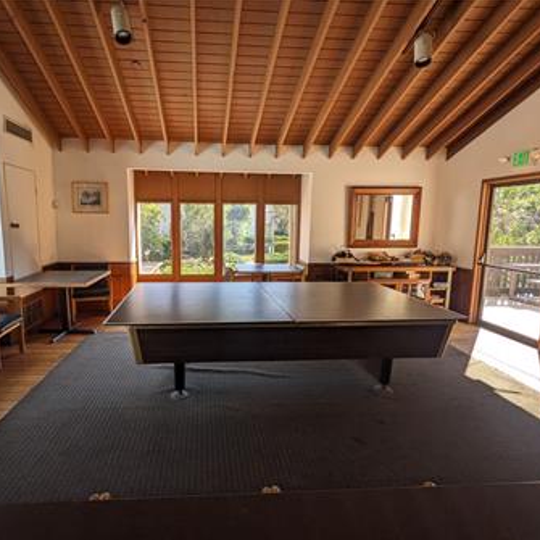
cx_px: 227
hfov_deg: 77.1
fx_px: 335
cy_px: 270
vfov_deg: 77.7
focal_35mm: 19
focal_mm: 2.22
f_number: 2.2
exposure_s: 1/112
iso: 38
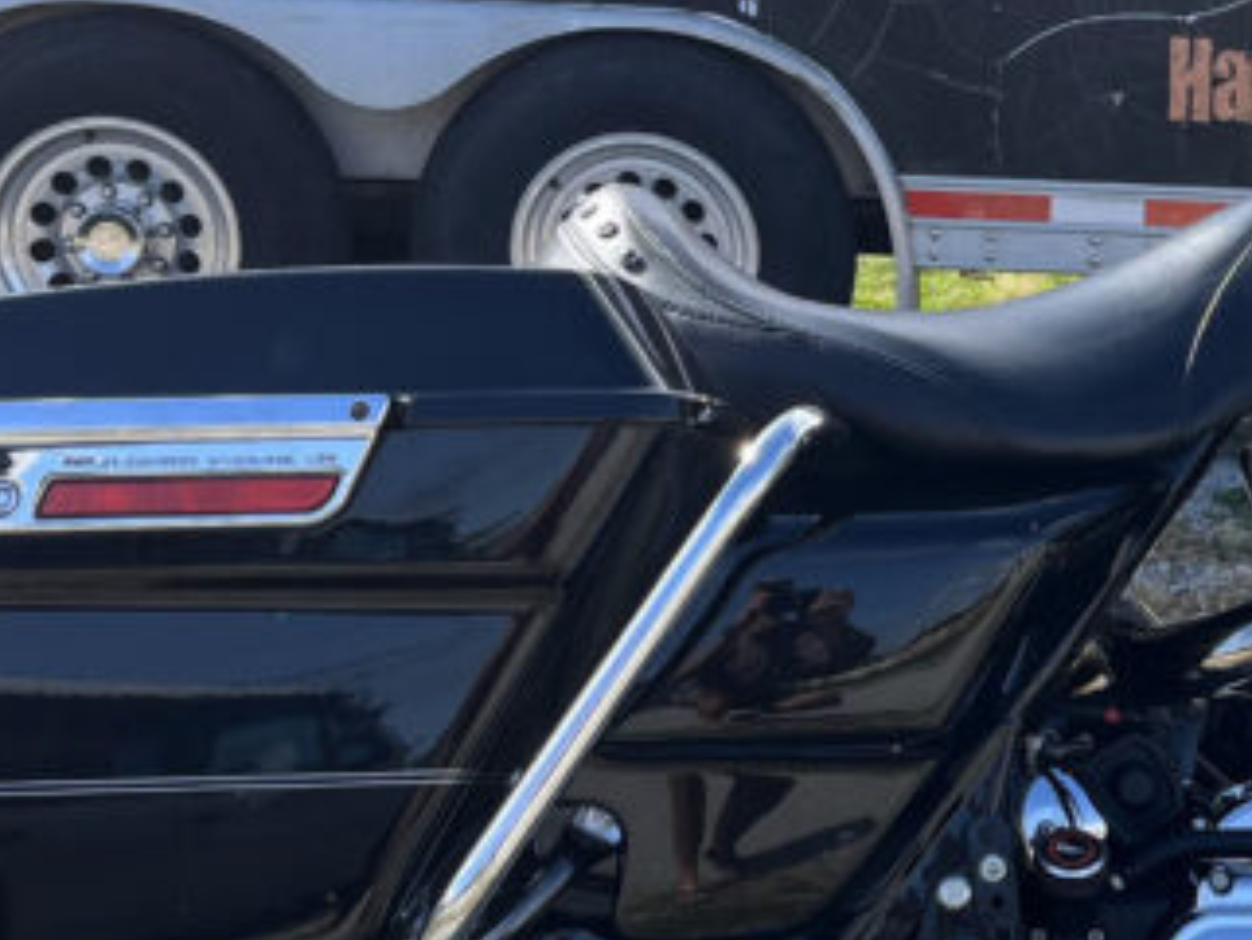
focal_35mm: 83
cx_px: 1291
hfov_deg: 22.5
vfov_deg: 17.8
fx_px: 3003
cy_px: 480
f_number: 1.6
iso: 50
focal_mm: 5.1
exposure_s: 1/1250
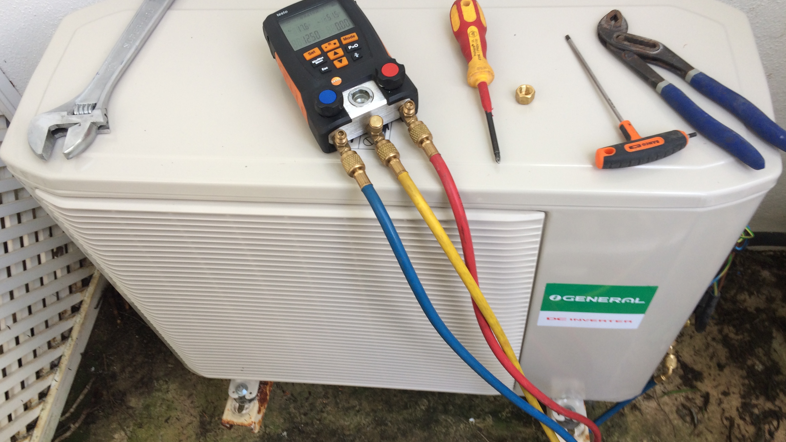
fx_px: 667
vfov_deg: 36.7
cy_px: 230
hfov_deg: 61.0
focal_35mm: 32
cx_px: 390
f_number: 2.2
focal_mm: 4.15
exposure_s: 1/50
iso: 40
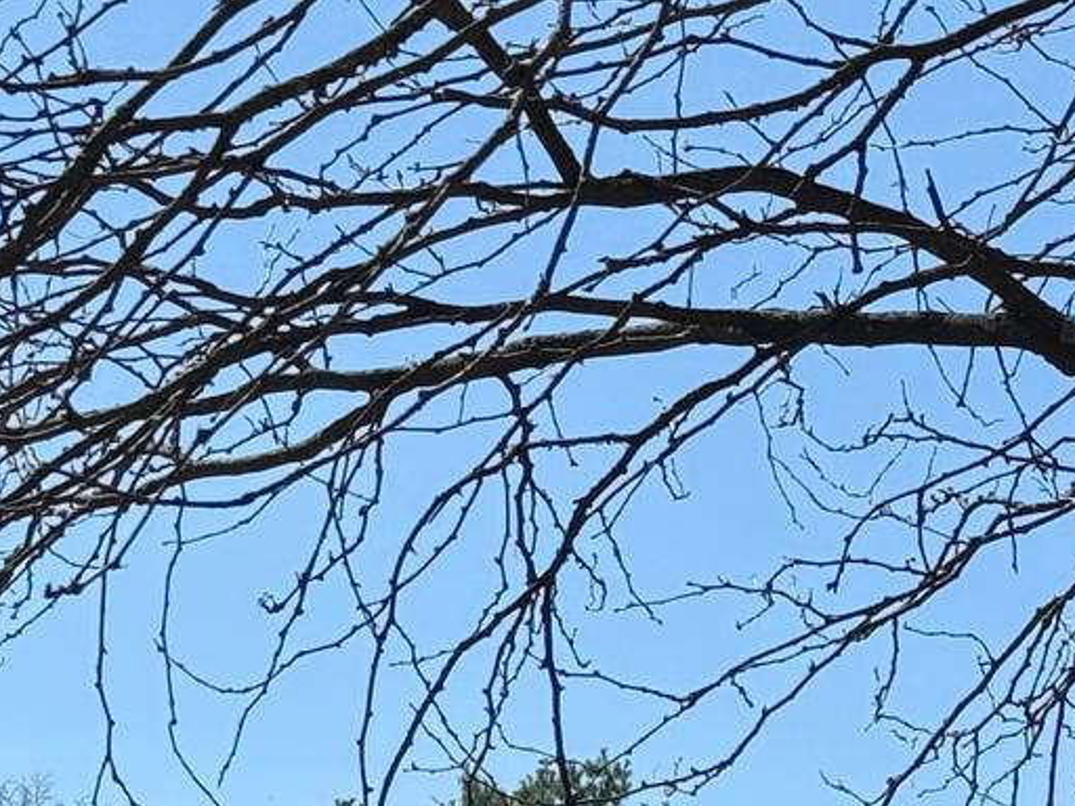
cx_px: 1104
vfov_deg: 7.5
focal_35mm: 192
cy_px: 1478
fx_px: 5963
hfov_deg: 10.2
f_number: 1.78
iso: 64
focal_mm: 6.76
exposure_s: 1/3817
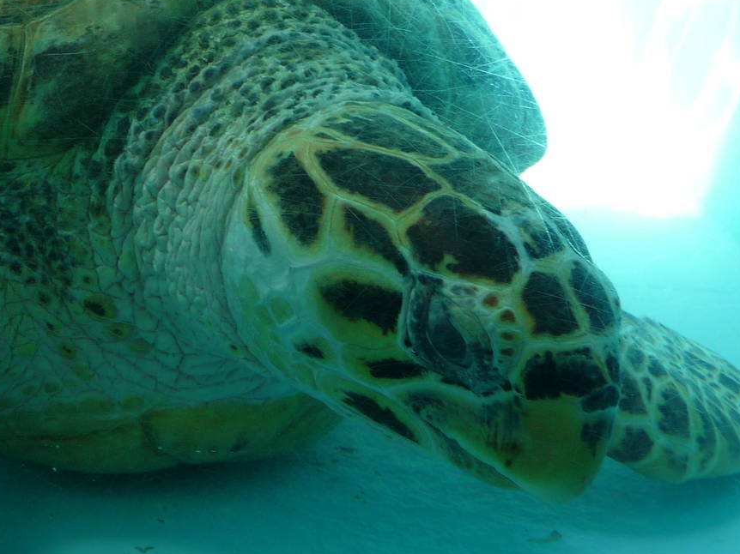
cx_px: 144
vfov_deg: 28.0
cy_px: 220
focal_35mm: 52
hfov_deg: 35.6
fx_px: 1111
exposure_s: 1/60
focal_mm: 4.7
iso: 100
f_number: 3.3
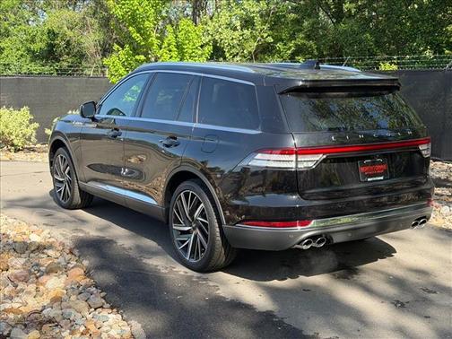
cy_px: 170
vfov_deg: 30.3
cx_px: 226
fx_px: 627
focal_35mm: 48
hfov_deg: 39.7
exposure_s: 1/875
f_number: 1.78
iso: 80
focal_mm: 6.76
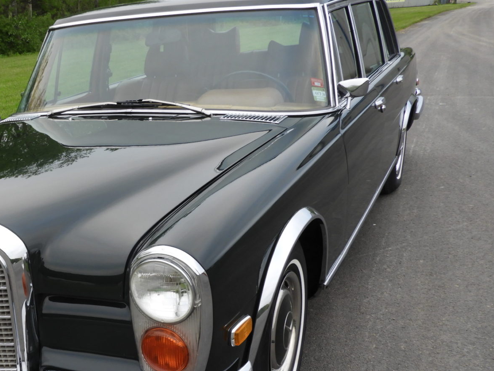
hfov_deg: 37.4
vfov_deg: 29.5
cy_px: 251
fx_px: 699
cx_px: 94
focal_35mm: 49
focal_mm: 5
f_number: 3.5
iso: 100
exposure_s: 1/60
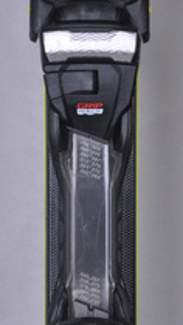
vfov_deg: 8.0
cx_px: 174
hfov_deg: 4.5
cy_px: 269
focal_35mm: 270
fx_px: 2323
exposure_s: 1/125
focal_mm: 80
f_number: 8
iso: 3200
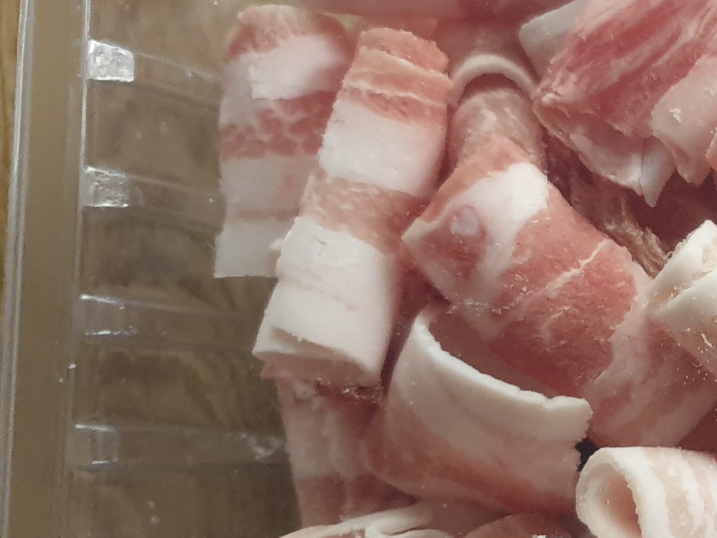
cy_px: 324
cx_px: 941
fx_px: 1512
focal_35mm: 73
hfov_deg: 23.5
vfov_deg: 20.1
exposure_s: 1/34
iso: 250
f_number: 1.5
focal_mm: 4.3
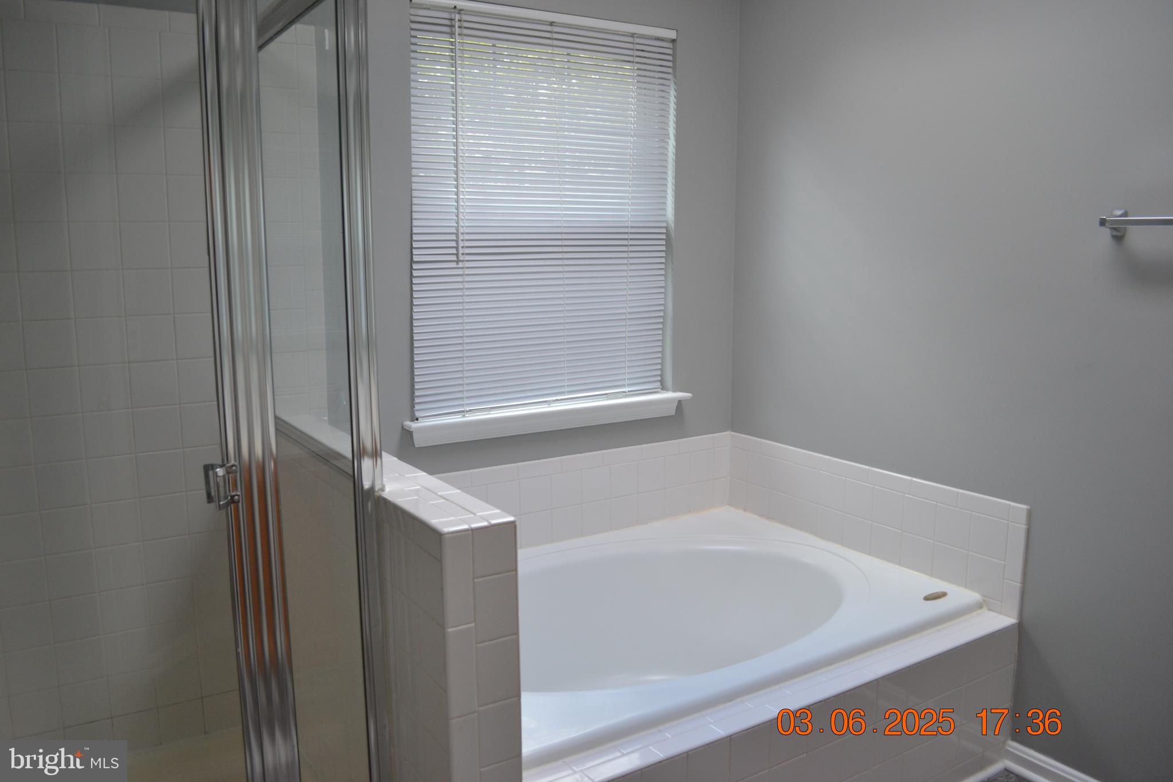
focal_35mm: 27
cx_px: 586
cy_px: 391
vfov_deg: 47.9
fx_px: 880
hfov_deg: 67.4
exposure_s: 1/60
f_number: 4
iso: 400
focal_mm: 18
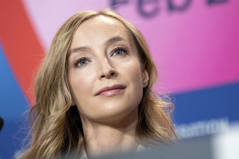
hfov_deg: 11.1
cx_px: 120
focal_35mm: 186
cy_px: 80
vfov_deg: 7.4
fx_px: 1234
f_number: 2.8
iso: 2500
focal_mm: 124.3
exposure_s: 1/420
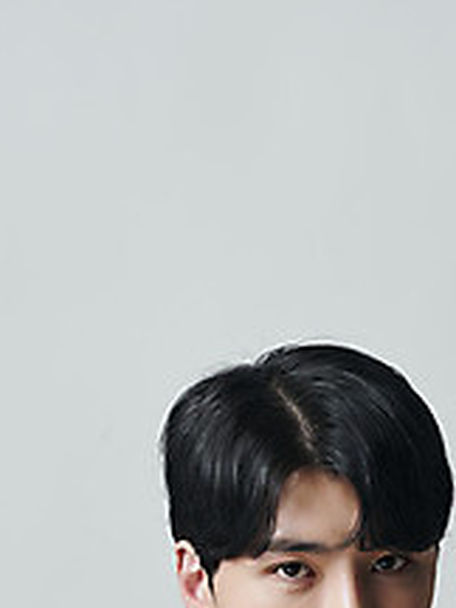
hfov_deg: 6.0
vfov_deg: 7.9
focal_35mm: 249
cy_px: 417
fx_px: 4373
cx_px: 224
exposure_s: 1/125
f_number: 7.1
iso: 64
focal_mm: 140
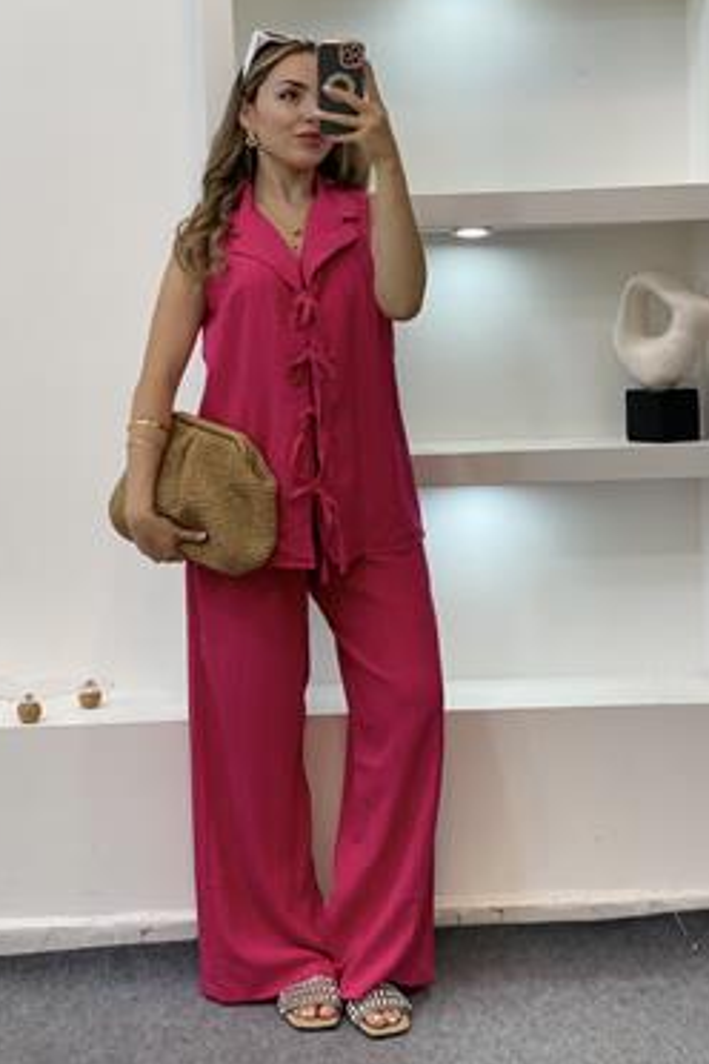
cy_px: 519
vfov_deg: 33.4
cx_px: 306
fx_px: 1772
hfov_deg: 22.6
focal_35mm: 60
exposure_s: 1/100
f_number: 2
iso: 80
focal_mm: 6
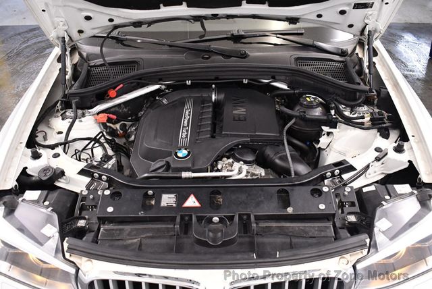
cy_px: 144
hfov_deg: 53.1
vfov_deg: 36.9
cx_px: 216
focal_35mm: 36
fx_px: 432
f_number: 3.5
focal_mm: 18
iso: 2500
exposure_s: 1/125
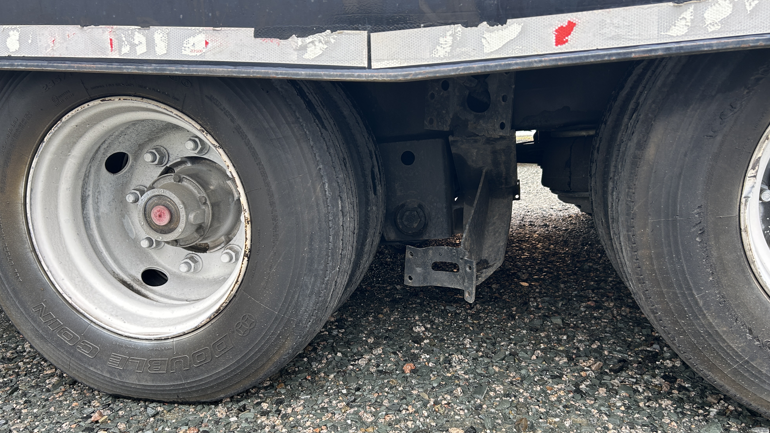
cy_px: 248
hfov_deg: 66.1
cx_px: 379
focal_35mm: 29
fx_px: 592
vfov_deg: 40.1
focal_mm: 5.7
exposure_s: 1/709
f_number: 1.5
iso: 50
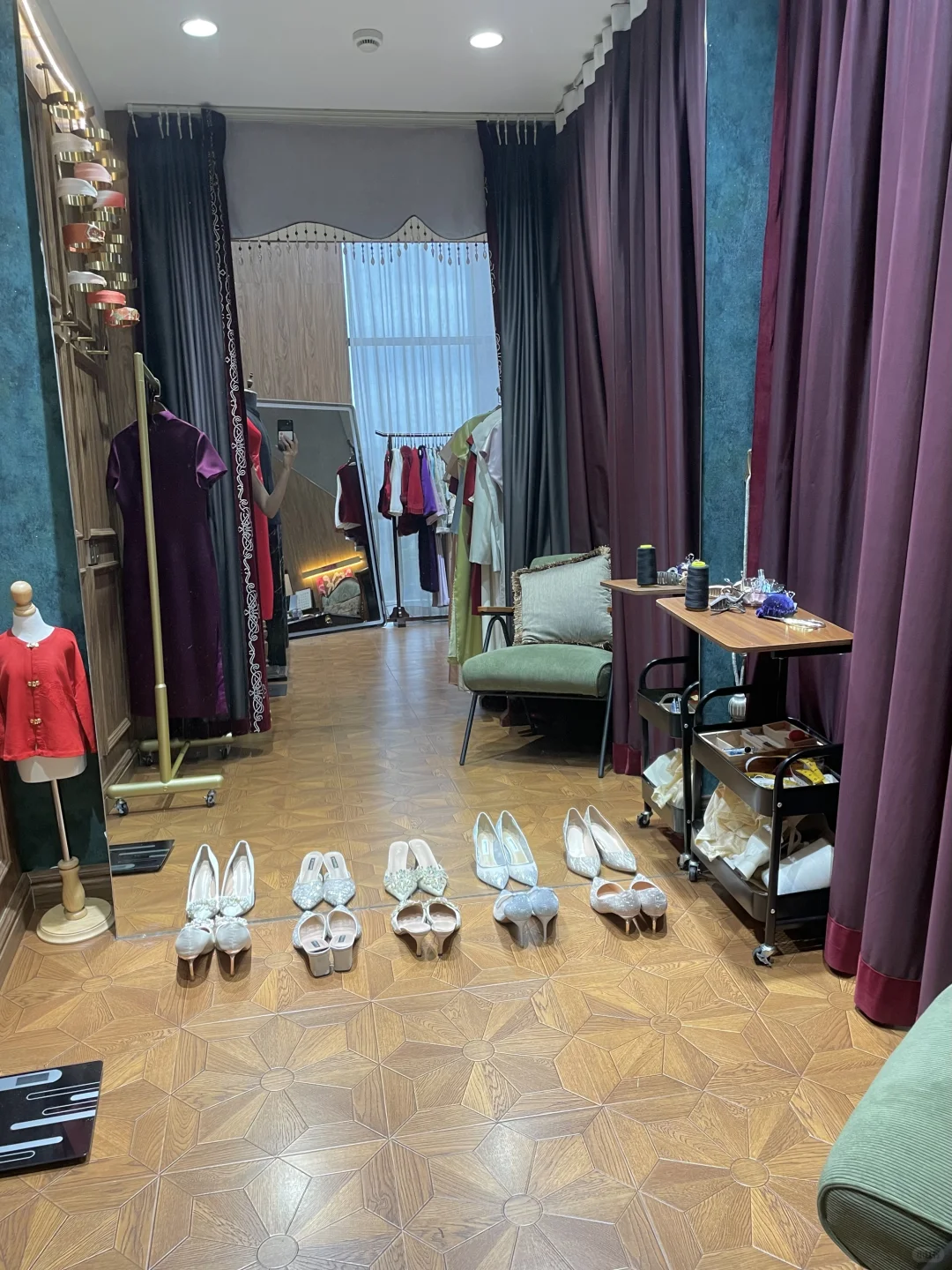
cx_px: 476
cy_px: 635
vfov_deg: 67.3
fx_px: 953
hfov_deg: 53.1
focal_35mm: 26
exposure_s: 1/50
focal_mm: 4.2
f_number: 1.6
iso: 64
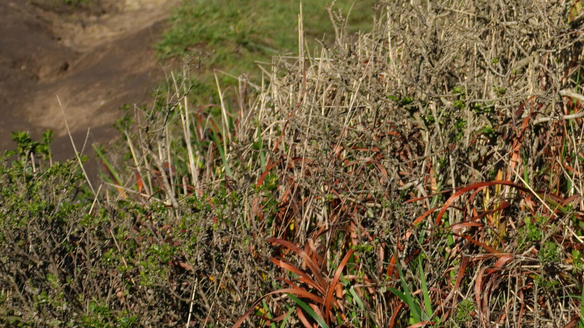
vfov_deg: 6.9
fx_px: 2741
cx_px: 800
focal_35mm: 177
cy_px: 85
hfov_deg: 11.8
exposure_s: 1/1250
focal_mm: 45
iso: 160
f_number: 5
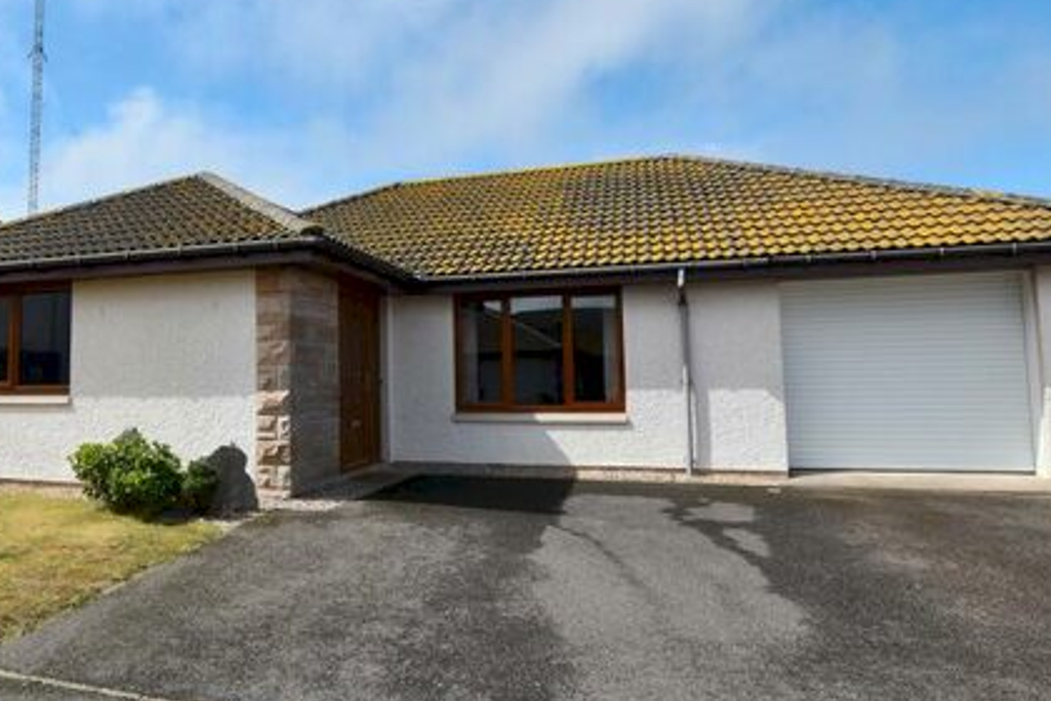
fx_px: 730
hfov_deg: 69.6
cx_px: 358
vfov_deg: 51.2
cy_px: 307
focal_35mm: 25
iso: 200
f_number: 8
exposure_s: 1/500
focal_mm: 10
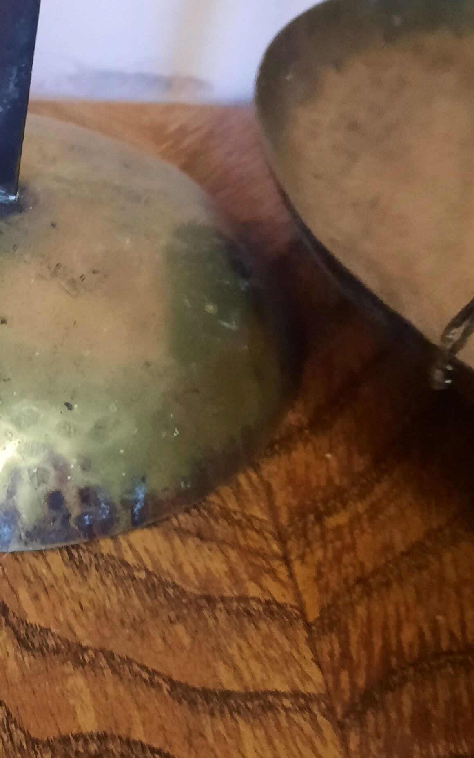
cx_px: -20
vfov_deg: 35.5
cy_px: 276
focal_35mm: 57
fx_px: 1178
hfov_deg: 21.8
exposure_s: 1/24
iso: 500
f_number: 2
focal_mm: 4.6
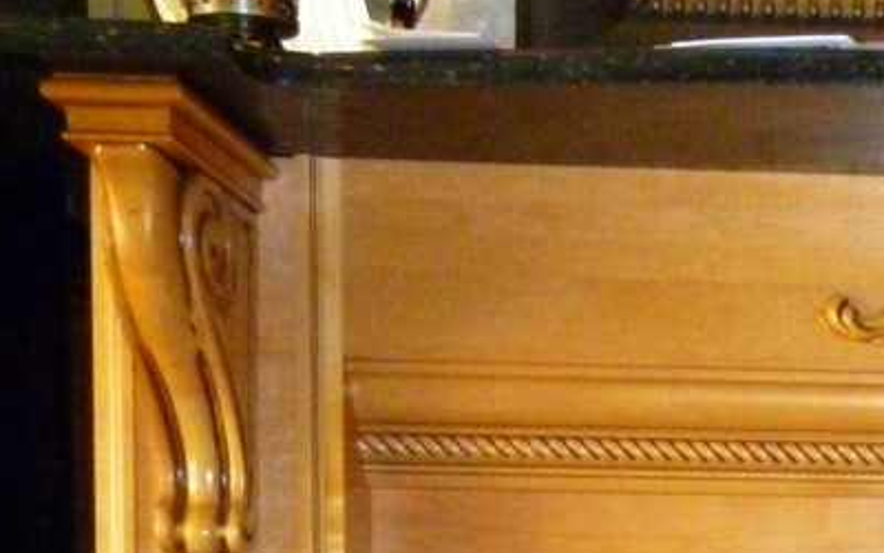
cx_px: 1261
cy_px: 1071
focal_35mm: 113
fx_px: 2722
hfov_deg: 17.0
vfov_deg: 10.7
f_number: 3.3
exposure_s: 1/60
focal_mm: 5.7
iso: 640
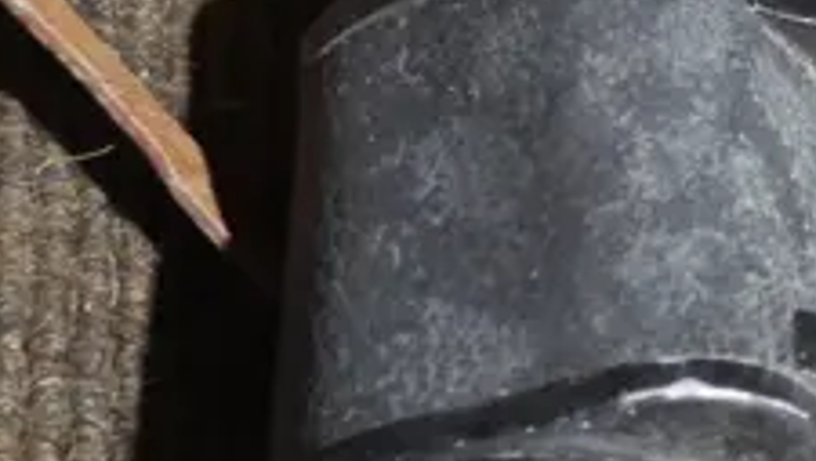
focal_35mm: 218
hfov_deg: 9.1
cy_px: 16
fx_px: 4721
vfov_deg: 5.6
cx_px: 1817
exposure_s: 1/60
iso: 2000
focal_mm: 22
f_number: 4.7
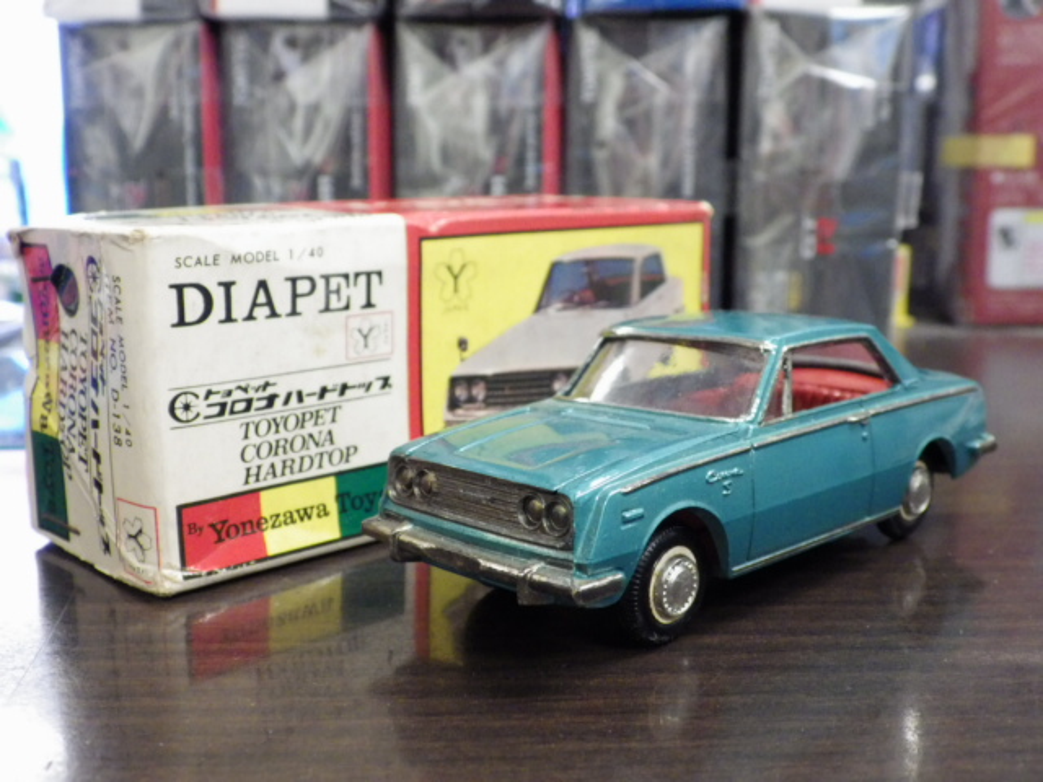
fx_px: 1235
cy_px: 391
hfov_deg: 45.8
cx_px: 522
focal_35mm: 41
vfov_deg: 35.1
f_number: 3.6
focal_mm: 7.4
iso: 800
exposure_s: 1/30
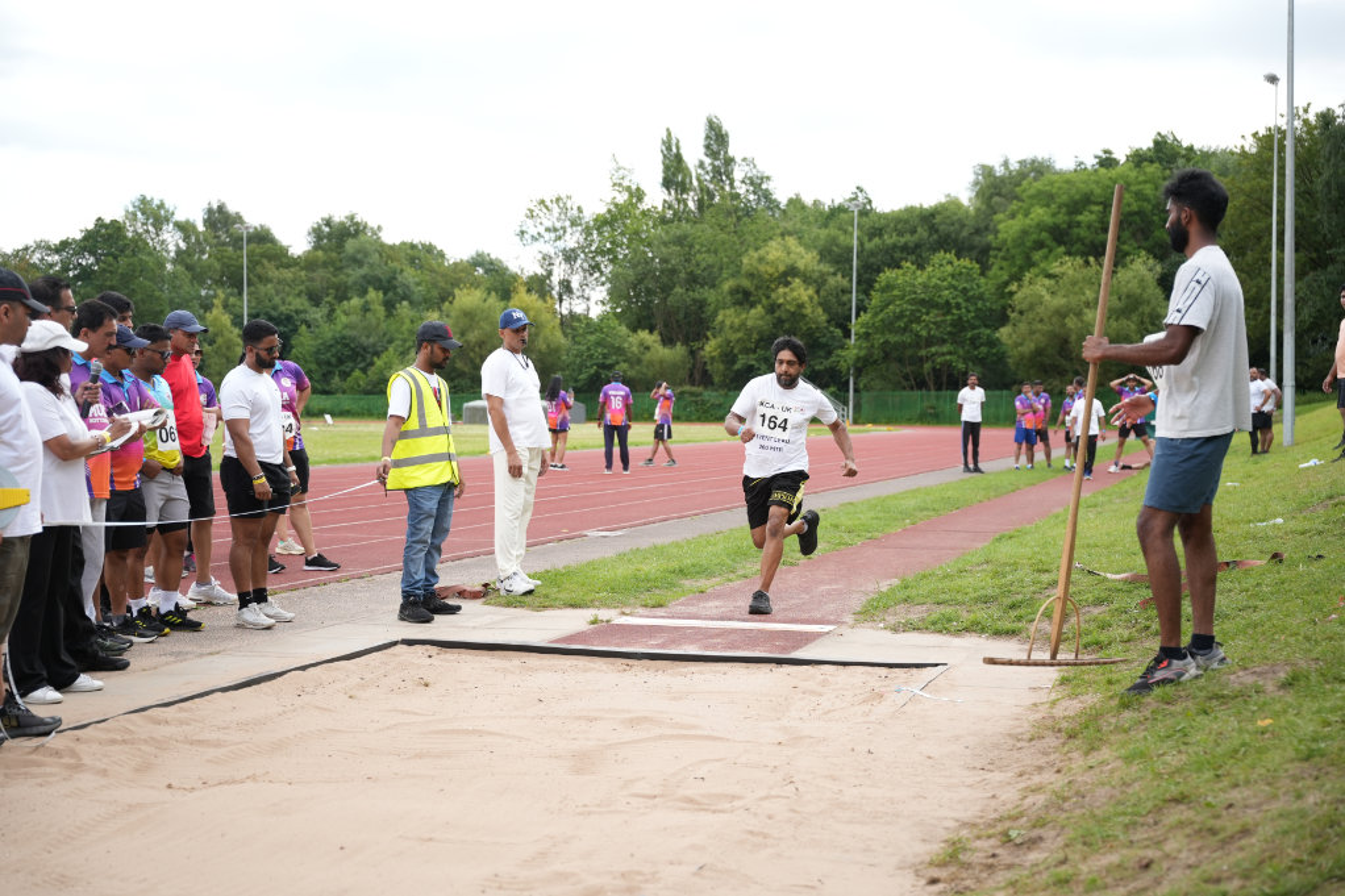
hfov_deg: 41.6
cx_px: 672
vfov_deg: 28.4
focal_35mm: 47
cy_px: 448
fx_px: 1771
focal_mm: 47.4
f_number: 2.8
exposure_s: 1/1250
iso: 250
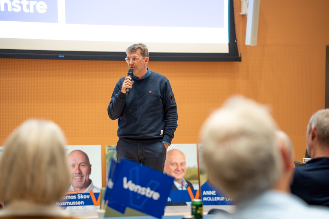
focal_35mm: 105
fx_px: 960
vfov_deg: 13.0
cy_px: 110
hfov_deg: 19.5
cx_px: 164
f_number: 2.8
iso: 2000
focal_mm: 105
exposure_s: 1/160
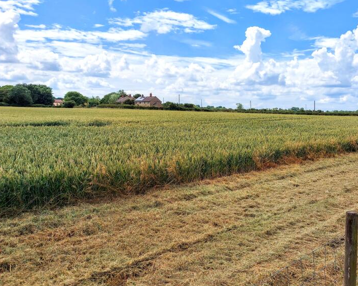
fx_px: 360
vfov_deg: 43.3
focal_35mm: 34
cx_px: 253
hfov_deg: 51.4
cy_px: 152
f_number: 1.8
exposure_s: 1/1381
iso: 32
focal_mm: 5.23
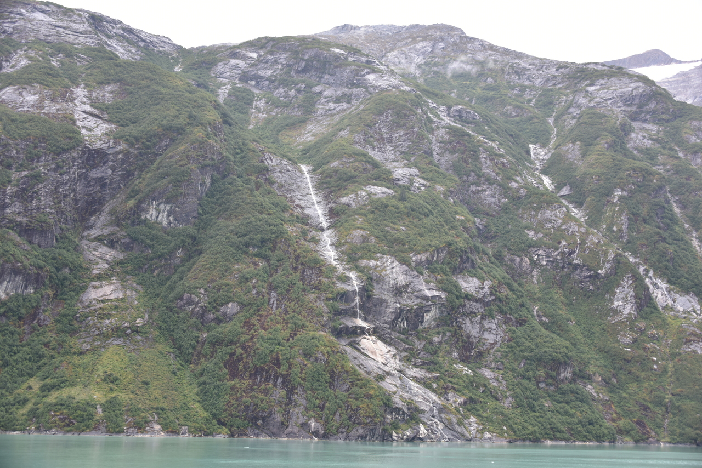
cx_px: 351
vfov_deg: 30.5
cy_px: 234
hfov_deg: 44.5
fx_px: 858
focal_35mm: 44
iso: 320
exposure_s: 1/100
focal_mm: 44
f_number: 4.2
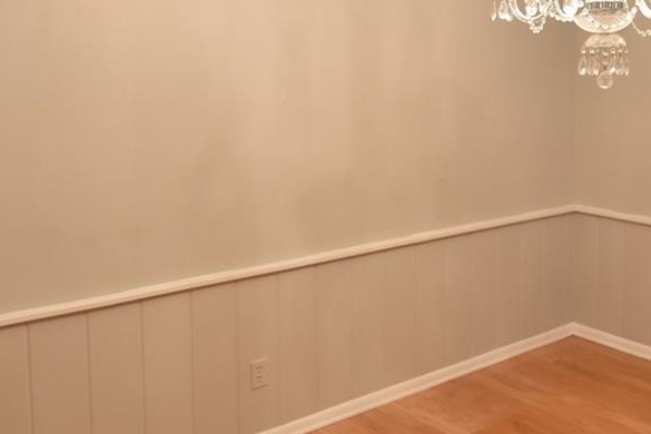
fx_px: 741
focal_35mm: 41
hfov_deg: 45.7
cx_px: 493
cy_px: 119
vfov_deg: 32.1
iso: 800
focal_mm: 10
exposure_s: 1/30
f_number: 3.5
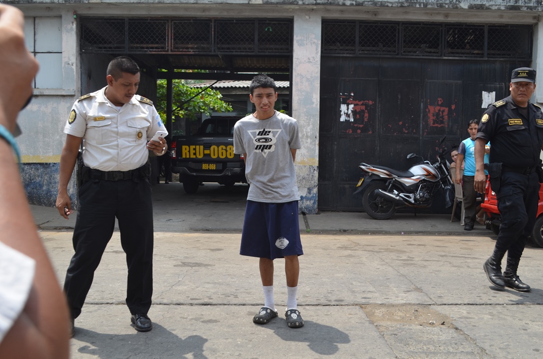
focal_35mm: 36
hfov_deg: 53.2
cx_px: 272
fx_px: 542
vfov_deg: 36.7
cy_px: 180
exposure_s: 1/250
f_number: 8
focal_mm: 24
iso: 180
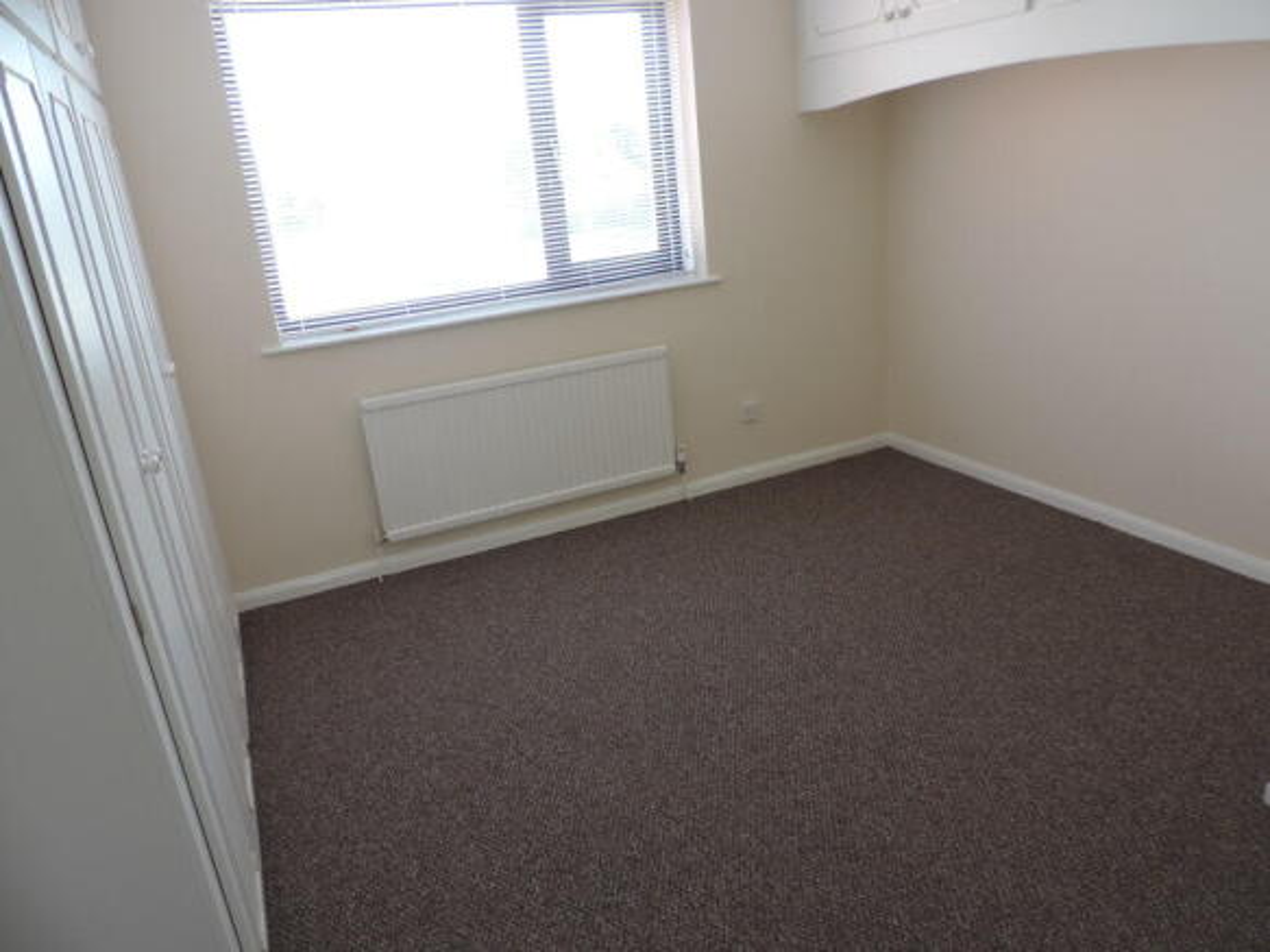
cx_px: 635
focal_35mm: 24
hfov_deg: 71.6
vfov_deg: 56.8
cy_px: 476
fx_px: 880
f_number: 3
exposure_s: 1/30
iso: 100
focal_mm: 4.3
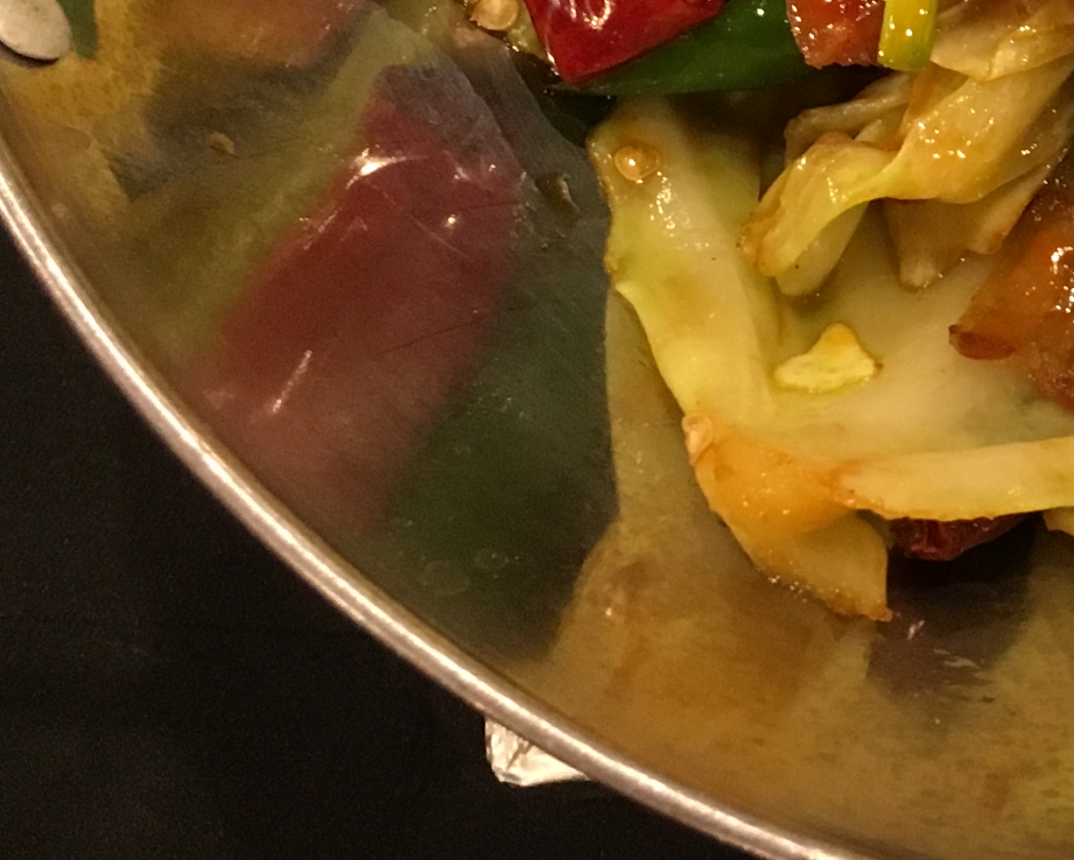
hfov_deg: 19.4
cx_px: 1304
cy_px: -406
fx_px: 2957
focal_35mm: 93
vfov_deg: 15.4
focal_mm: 4.15
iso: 125
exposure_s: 1/30
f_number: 2.2
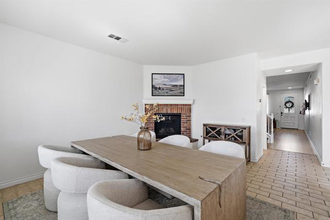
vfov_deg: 73.8
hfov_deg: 96.7
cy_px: 110
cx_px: 165
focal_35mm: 16
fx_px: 147
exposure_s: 1/15
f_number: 4
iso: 250
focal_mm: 16
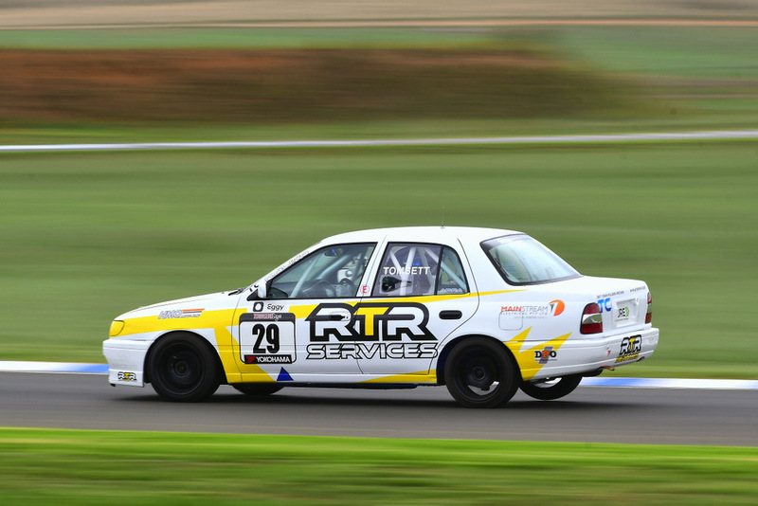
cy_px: 253
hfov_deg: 6.2
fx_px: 6950
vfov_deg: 4.2
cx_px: 379
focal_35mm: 330
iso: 160
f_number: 14
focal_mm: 220
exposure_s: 1/60
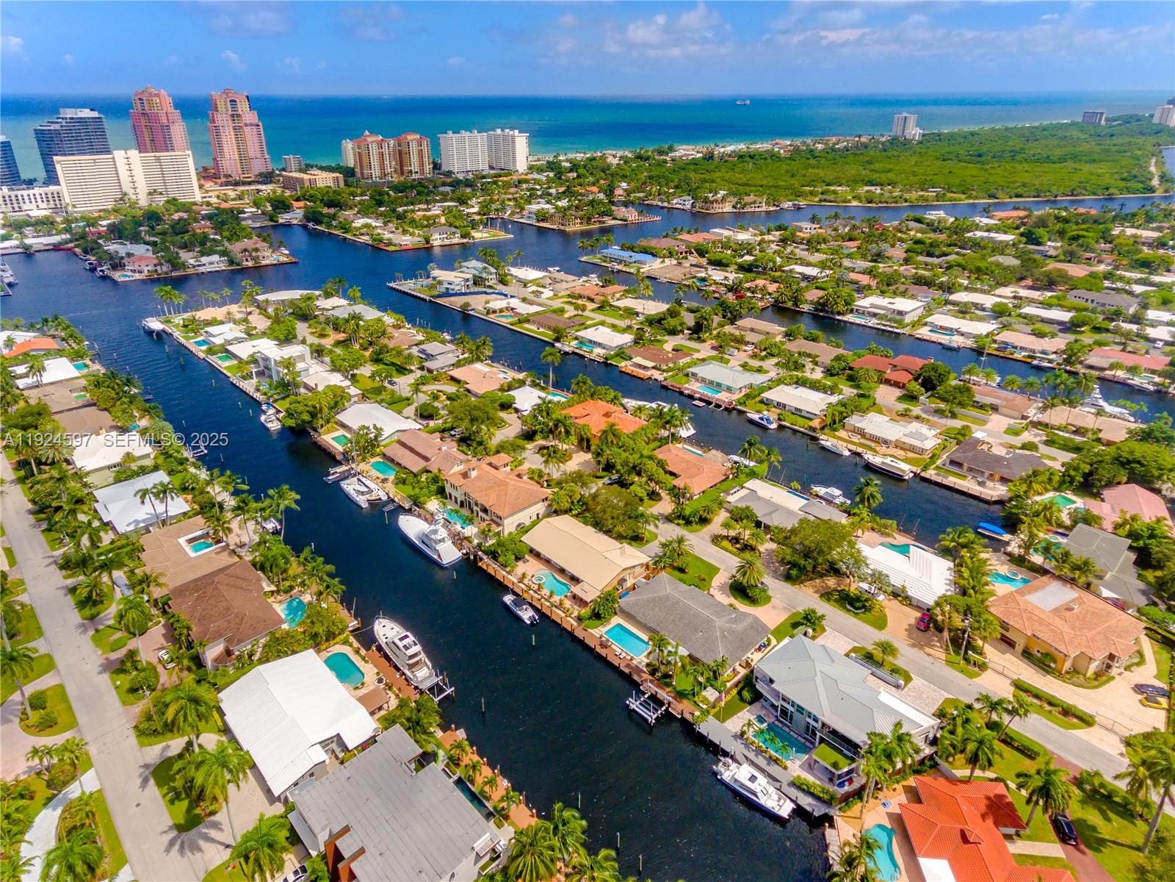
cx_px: 588
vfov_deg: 66.0
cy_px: 441
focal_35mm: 20
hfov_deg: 81.7
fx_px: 679
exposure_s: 1/1600
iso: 100
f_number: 2.8
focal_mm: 3.61
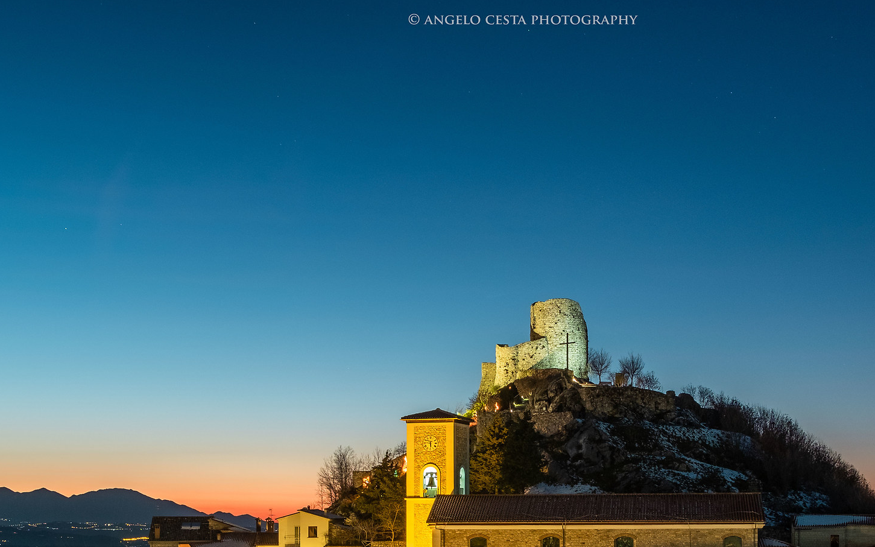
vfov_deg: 21.6
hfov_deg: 34.4
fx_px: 1407
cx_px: 523
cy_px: 478
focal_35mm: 59
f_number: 6.4
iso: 200
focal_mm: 23
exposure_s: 6.5
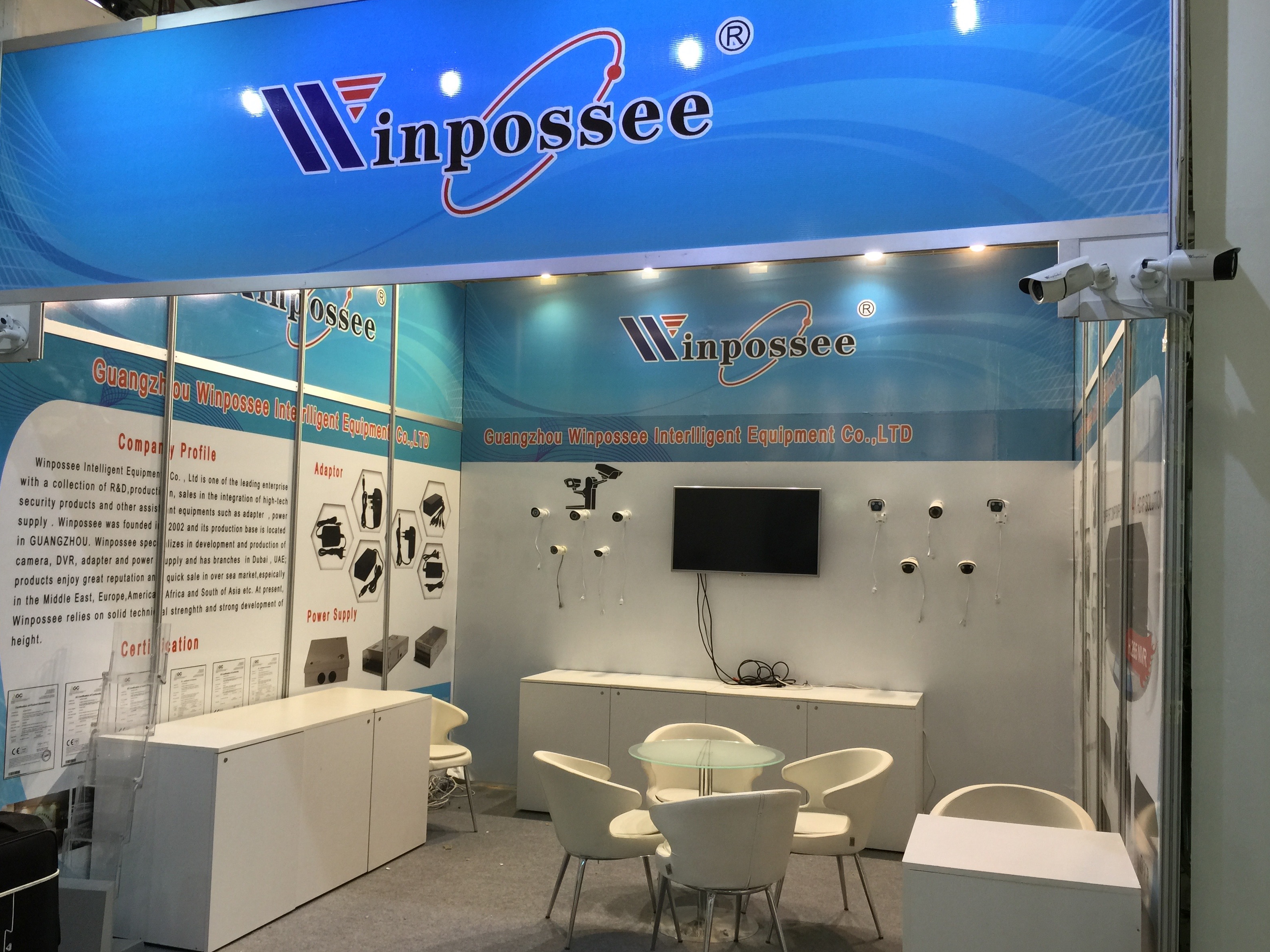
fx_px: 1101
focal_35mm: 30
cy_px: 481
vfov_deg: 46.8
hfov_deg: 60.0
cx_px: 616
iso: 32
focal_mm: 4.15
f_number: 2.2
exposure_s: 1/33
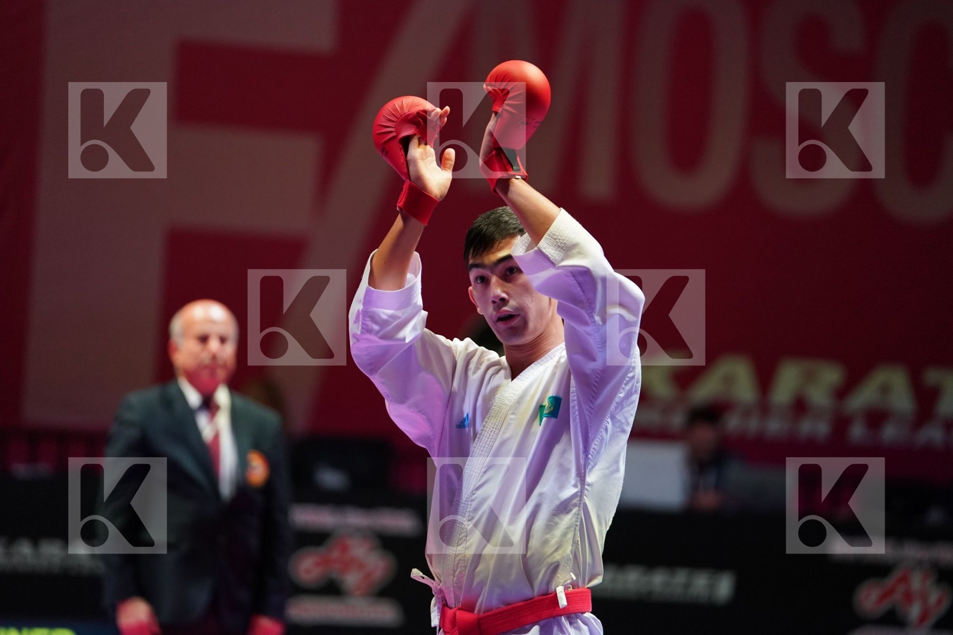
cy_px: 318
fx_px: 4738
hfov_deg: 11.5
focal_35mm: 179
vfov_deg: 7.7
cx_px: 476
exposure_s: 1/1000
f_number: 2.8
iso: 3200
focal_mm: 179
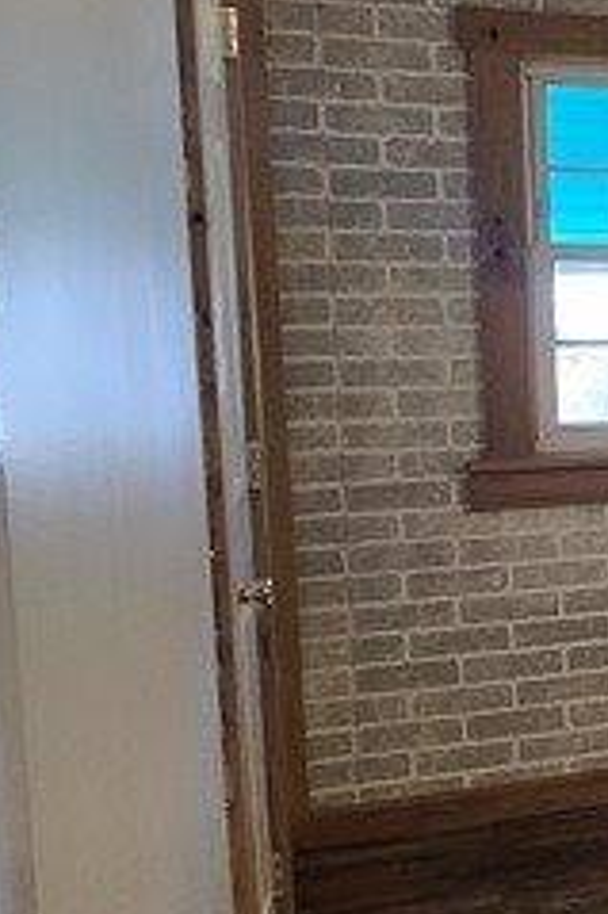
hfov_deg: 15.1
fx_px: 1471
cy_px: 394
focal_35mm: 58
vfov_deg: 34.5
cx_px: 1422
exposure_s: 1/60
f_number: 2.2
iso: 160
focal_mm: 2.2
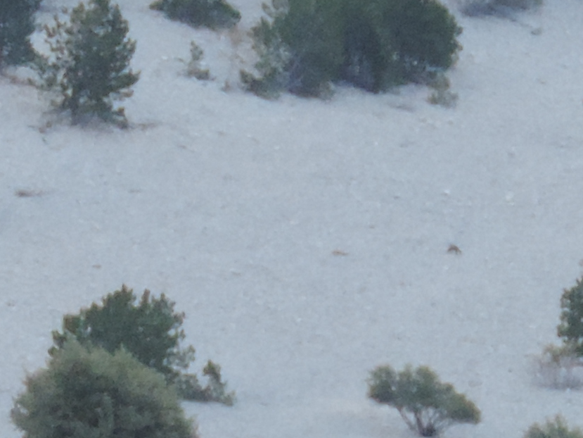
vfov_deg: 1.4
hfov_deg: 1.8
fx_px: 18394
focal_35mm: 1092
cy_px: 306
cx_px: 193
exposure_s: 1/125
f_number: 4.6
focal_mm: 33
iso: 280
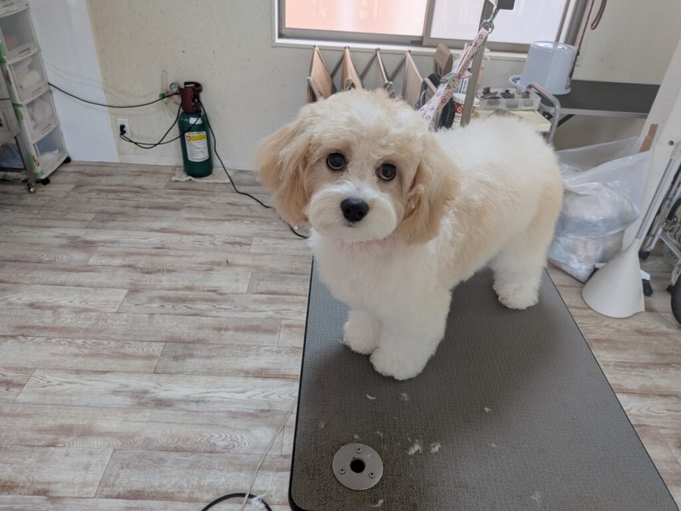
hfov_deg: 71.6
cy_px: 256
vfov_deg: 56.8
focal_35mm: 24
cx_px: 340
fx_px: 472
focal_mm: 4.53
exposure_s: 1/60
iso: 31
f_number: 1.7
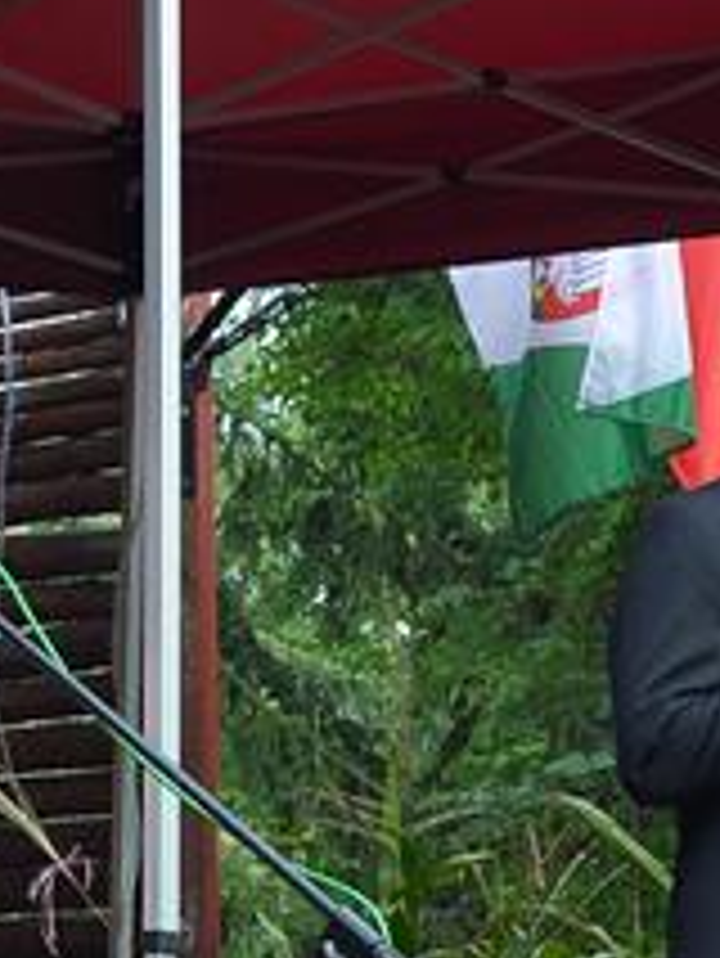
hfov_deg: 6.4
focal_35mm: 230
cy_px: 906
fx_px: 6372
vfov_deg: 8.6
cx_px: -351
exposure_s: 1/200
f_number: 7.1
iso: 640
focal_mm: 40
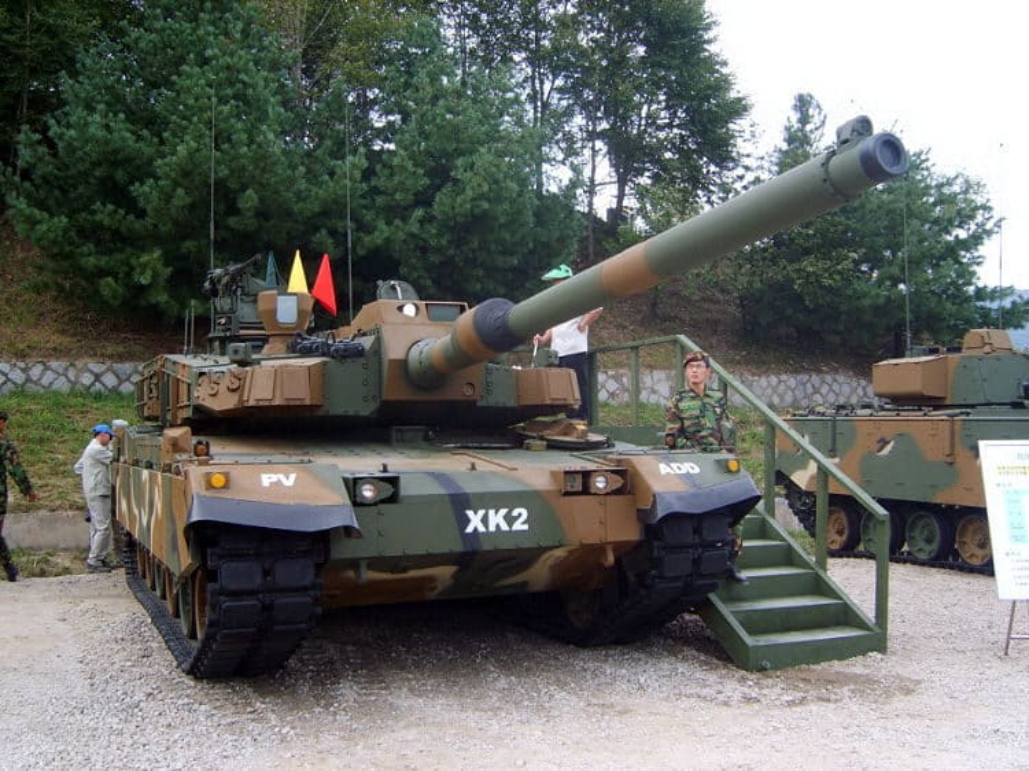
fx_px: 1040
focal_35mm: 35
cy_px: 386
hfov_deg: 52.6
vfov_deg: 40.7
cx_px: 514
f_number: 2.8
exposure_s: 1/350
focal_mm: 7.4
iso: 50
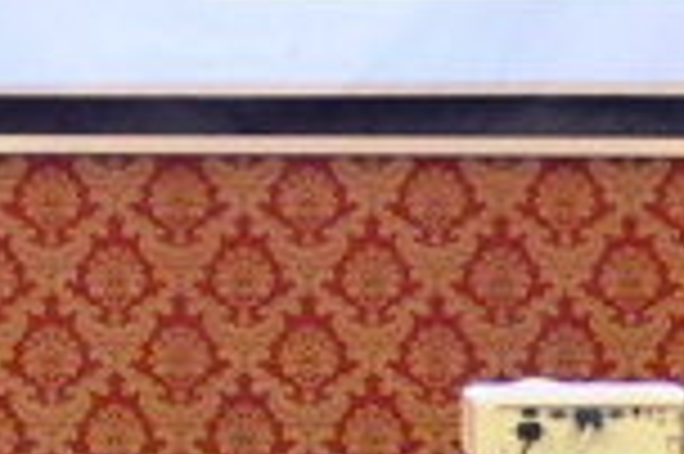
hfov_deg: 4.0
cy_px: -503
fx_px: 9717
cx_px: 72
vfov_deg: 2.7
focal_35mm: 512
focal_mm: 52
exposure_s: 1/25
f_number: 5
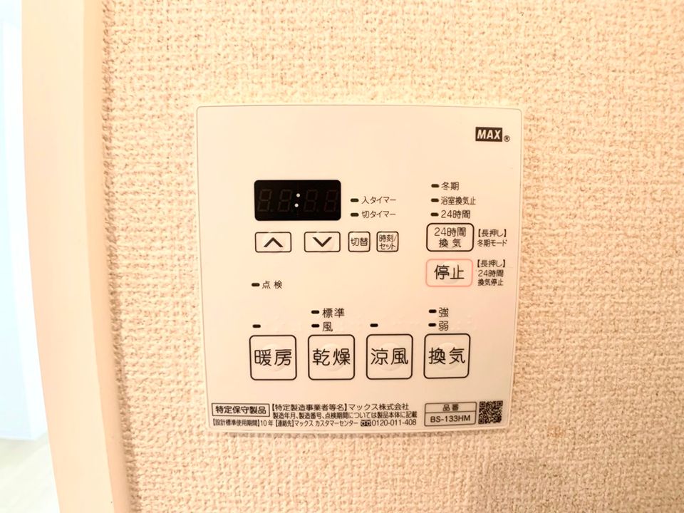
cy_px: 256
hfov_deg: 67.3
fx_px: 514
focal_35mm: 26
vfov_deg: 53.1
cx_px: 342
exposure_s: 1/50
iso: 160
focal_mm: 4.25
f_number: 1.8
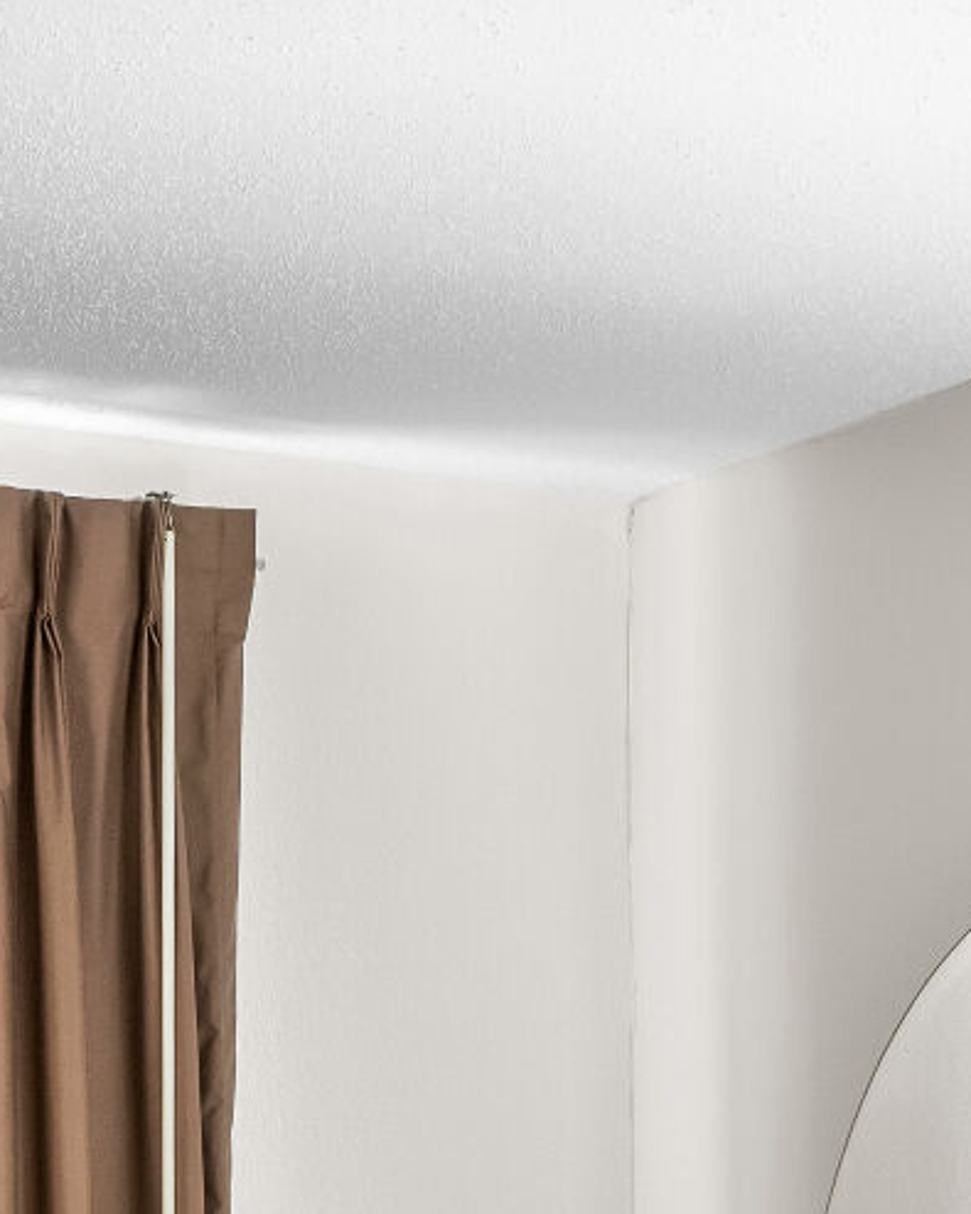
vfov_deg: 10.5
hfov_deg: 8.9
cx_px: 585
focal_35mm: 174
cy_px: 2121
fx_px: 6247
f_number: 11
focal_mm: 30.5
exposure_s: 6
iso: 400
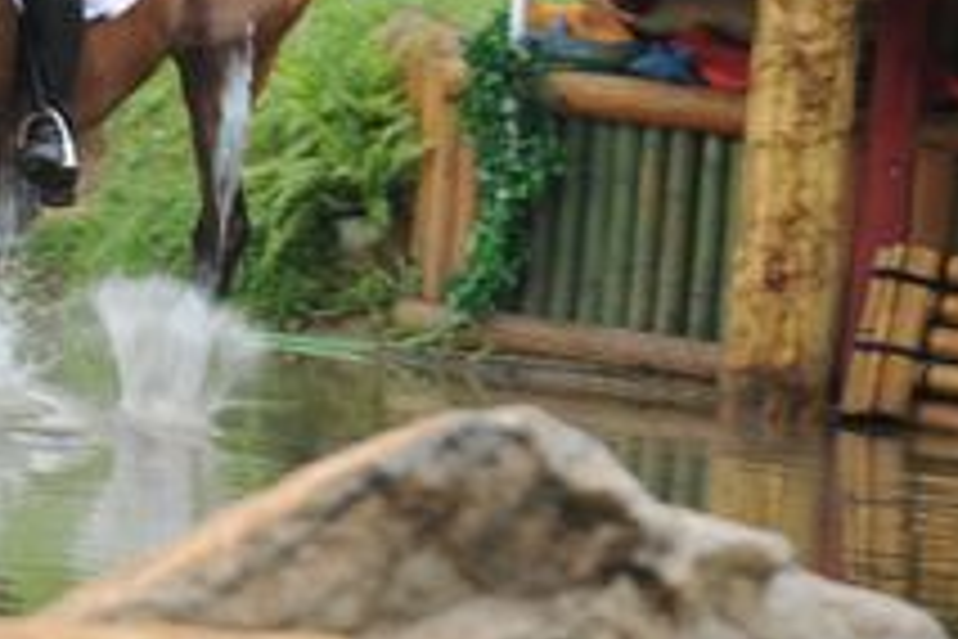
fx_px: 15965
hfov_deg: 3.4
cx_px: 135
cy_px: -45
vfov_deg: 2.3
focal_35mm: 600
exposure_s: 1/500
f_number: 2.8
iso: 500
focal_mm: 200
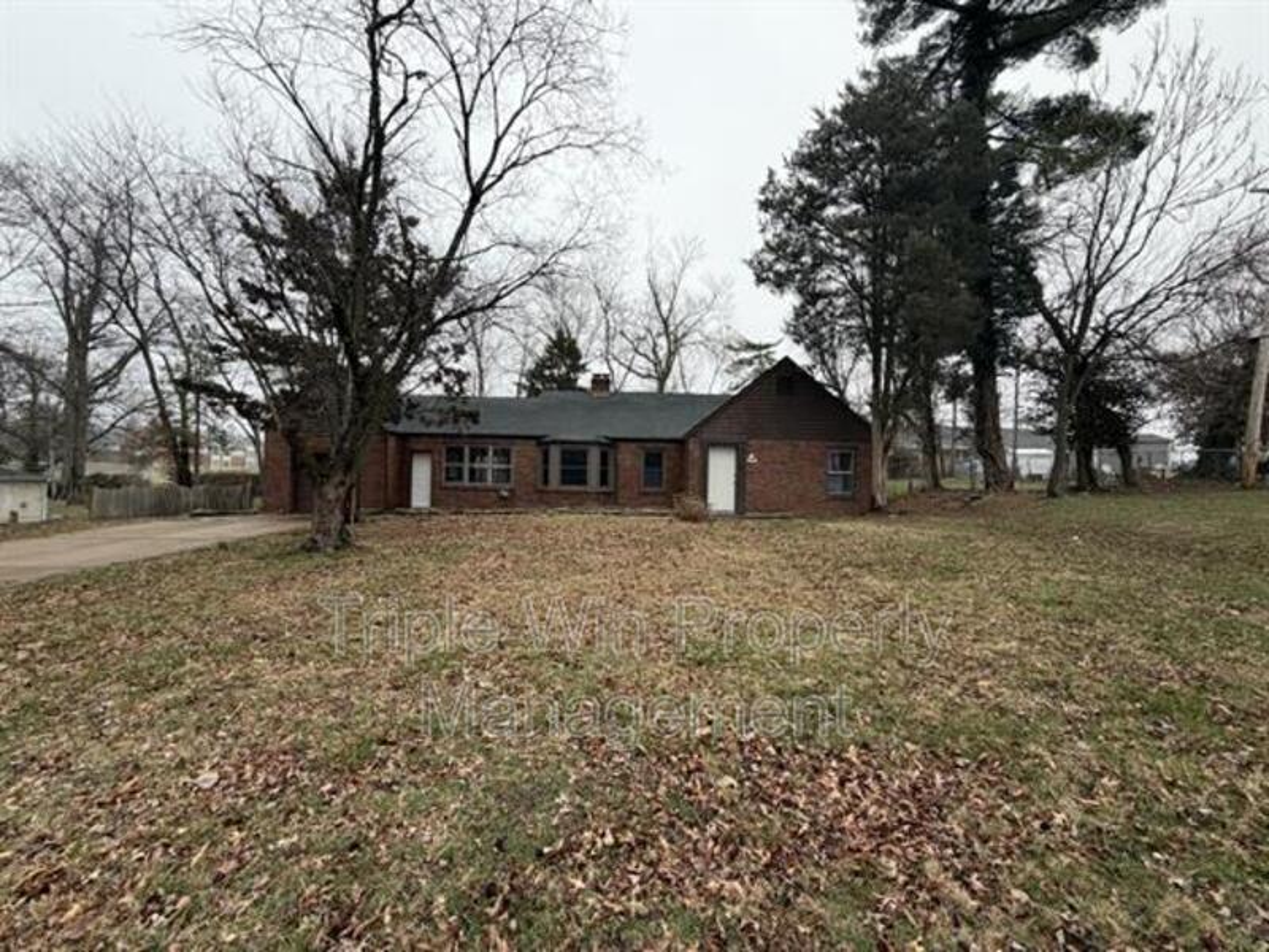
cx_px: 634
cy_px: 476
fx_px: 513
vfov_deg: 85.7
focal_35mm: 14
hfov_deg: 102.1
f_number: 2.2
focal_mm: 2.22
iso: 64
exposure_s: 1/502
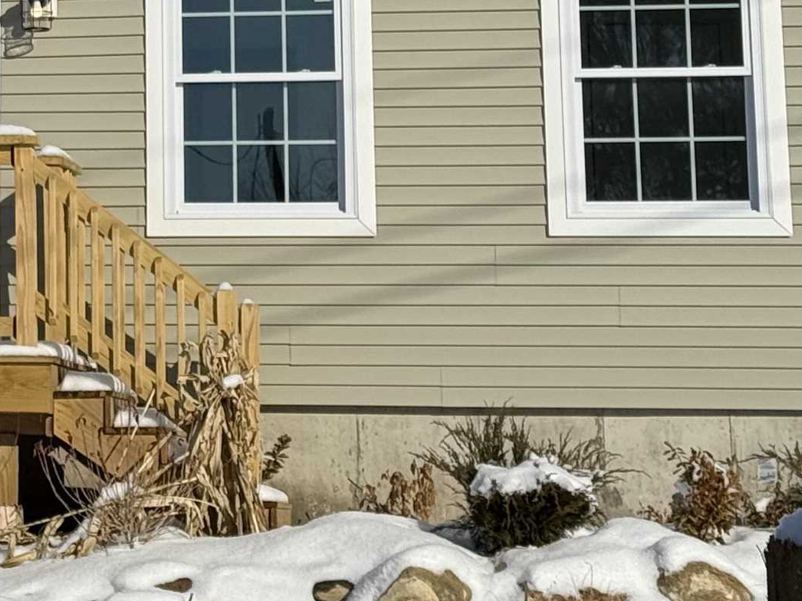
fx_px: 3266
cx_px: -102
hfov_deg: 13.7
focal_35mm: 141
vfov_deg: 10.4
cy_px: -99
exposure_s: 1/13333
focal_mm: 6.76
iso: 50
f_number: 1.78
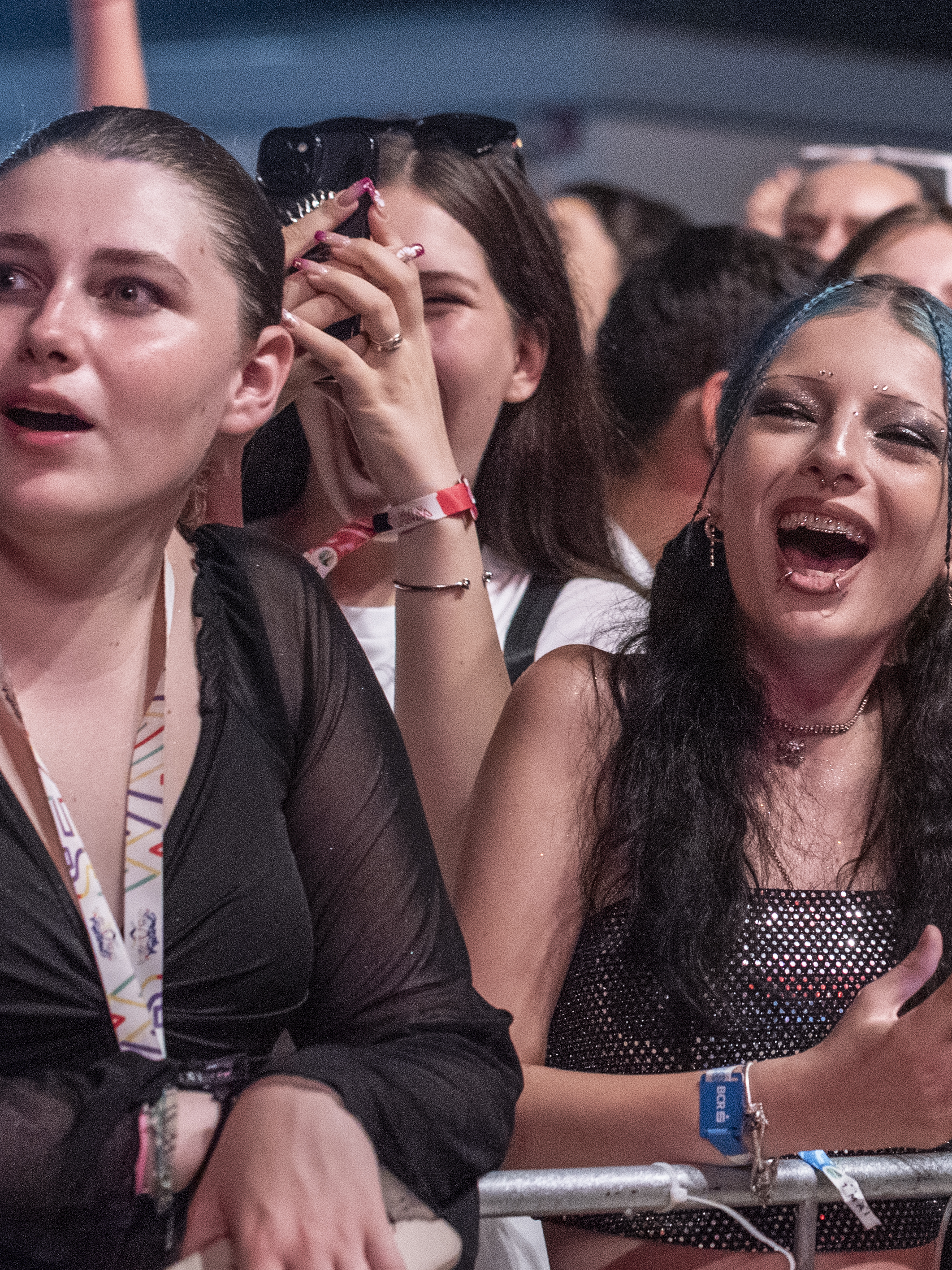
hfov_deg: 10.2
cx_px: 1073
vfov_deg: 13.8
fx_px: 5245
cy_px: 511
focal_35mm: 143
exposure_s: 1/200
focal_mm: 70
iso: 2500
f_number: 3.2
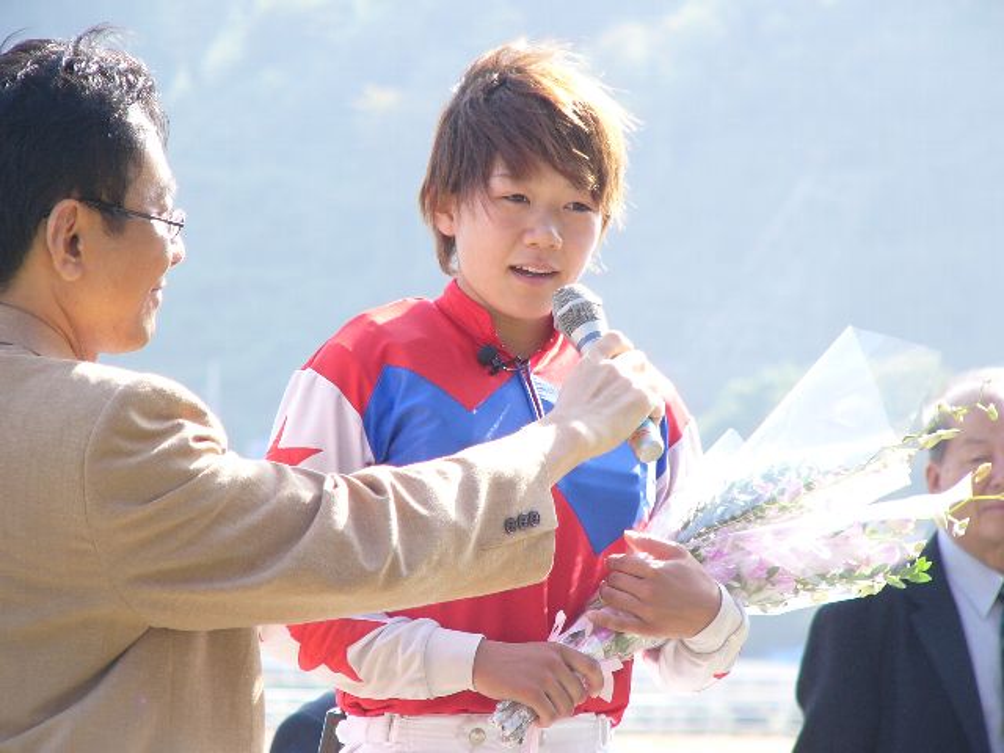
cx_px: 502
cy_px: 376
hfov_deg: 7.2
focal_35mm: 275
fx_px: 7976
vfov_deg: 5.4
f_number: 4
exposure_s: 1/125
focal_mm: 45.9
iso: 50
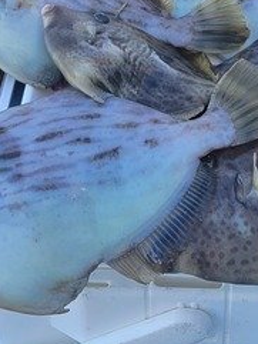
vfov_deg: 19.5
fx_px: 913
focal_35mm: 92
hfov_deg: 16.0
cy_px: -113
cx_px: 204
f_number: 1.8
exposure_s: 1/241
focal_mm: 5.4
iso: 40
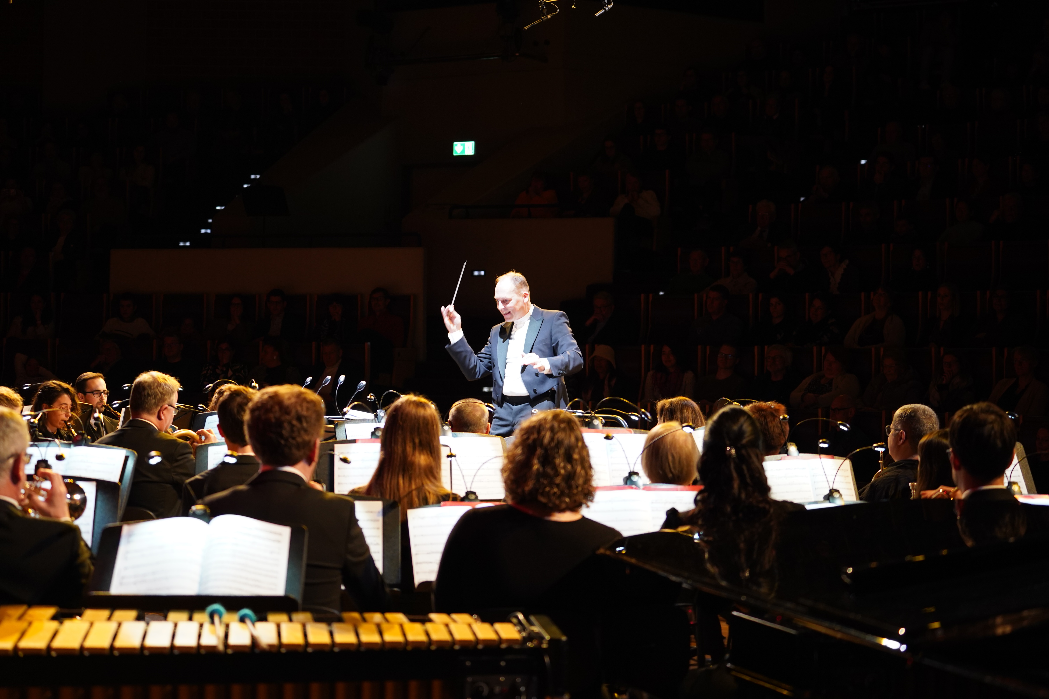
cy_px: 350
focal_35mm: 70
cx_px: 524
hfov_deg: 28.8
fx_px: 2040
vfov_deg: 19.5
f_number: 4
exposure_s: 1/60
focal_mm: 70
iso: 1600
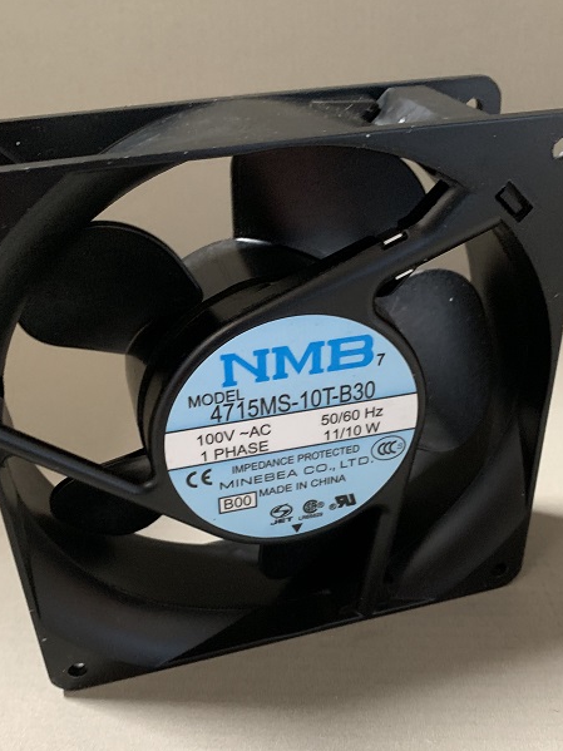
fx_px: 759
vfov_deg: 52.6
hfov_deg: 40.7
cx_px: 285
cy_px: 401
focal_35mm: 35
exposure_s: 1/39
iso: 400
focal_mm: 4.25
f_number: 1.8
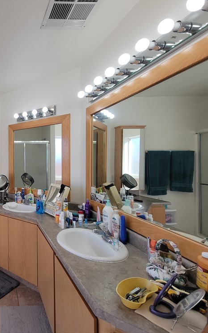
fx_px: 172
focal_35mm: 19
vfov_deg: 88.0
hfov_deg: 51.0
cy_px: 163
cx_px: 3
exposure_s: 1/253
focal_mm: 2.2
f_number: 2.2
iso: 50
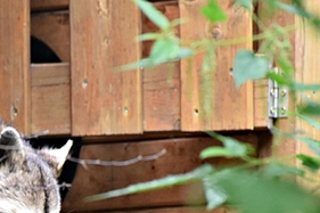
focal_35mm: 766
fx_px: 6805
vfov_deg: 1.8
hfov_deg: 2.7
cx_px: 26
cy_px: 264
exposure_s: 1/125
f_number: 5.6
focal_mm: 140
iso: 800
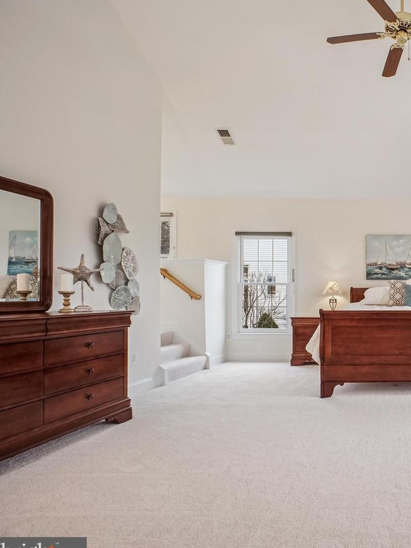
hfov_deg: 45.5
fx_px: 392
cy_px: 283
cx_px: 422
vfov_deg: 69.9
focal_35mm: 25
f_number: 8
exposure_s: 1/15
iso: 500
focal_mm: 11
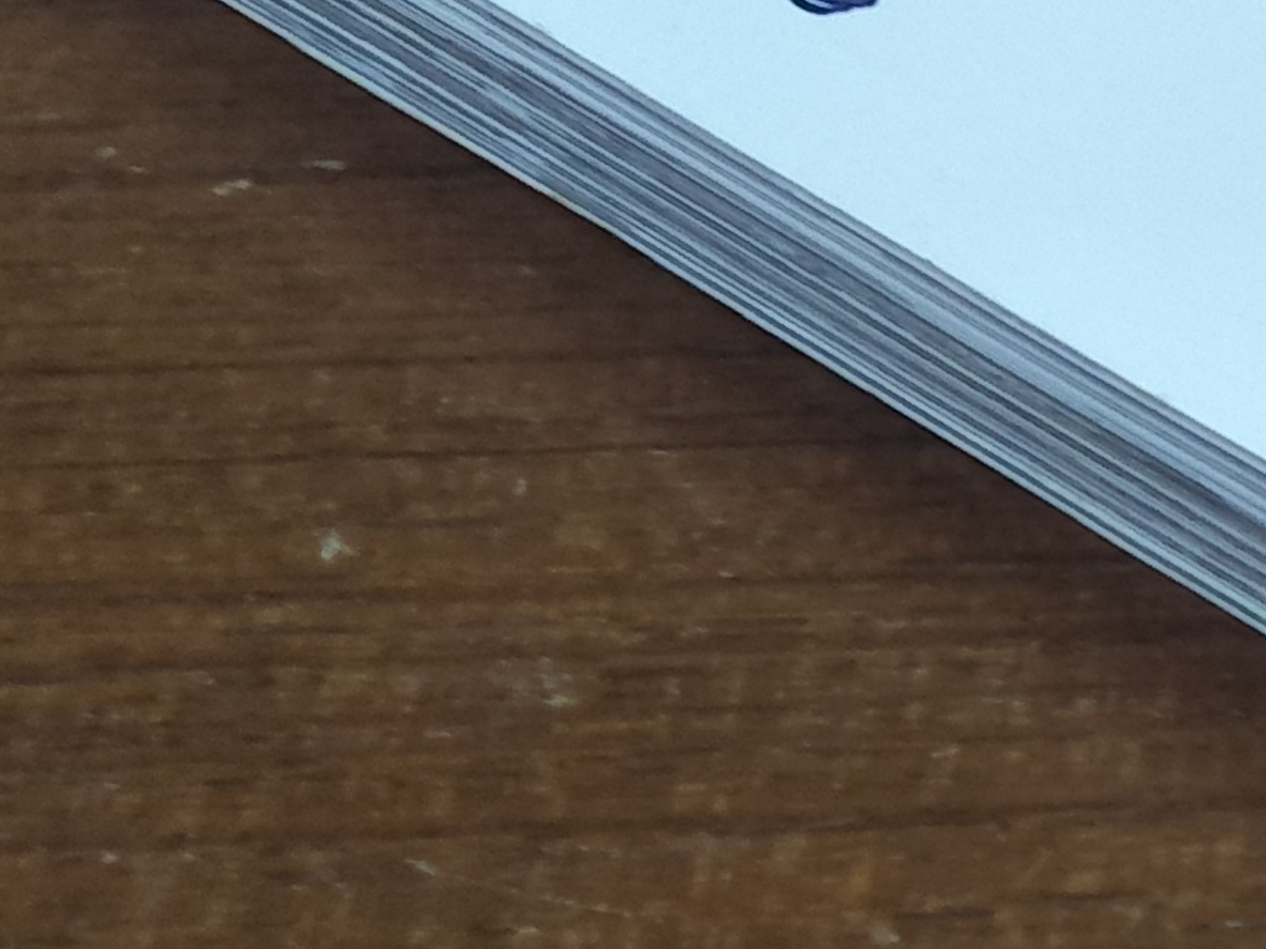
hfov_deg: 17.4
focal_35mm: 96
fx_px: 3510
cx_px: 2122
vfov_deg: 15.4
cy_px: 456
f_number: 2.2
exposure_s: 1/33
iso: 180
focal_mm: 3.46
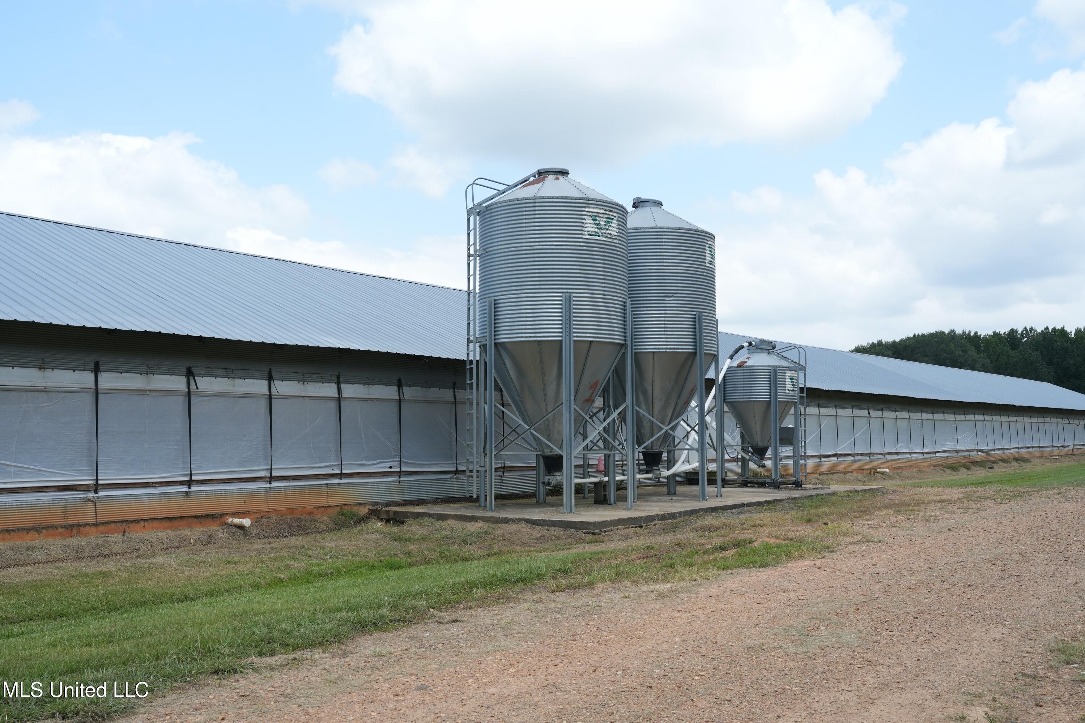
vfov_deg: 37.9
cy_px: 362
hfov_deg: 54.4
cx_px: 542
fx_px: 1055
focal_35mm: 35
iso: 320
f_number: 8
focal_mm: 35
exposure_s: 1/400
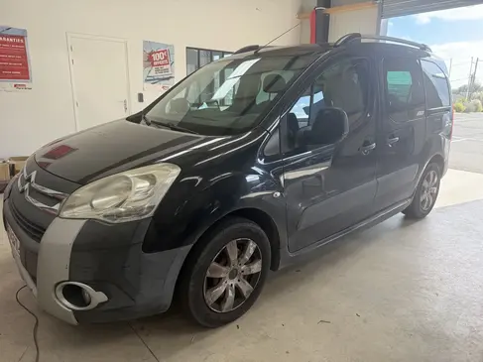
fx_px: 335
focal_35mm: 24
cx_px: 242
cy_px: 181
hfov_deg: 71.6
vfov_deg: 56.8
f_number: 1.78
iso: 100
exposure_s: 1/445
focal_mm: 6.76
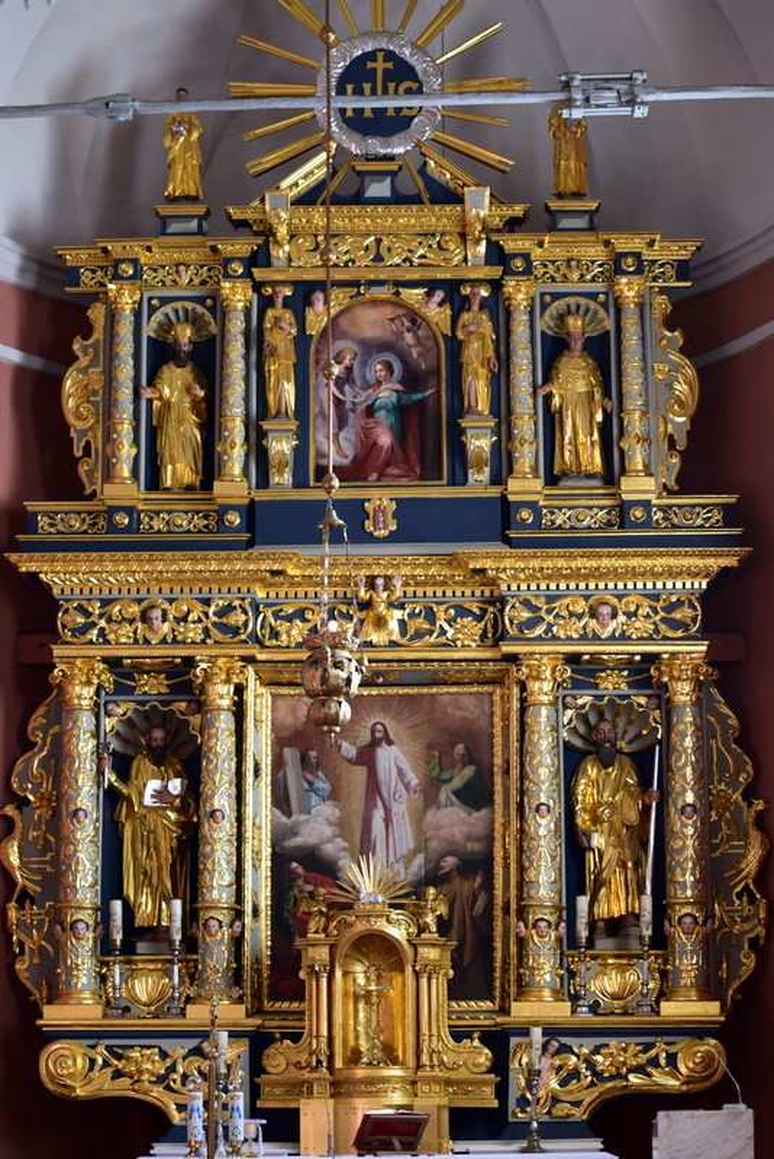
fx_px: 2658
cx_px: 387
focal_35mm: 82
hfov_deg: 16.6
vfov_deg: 24.6
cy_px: 580
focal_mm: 55
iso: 400
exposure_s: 1/20
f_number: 6.3
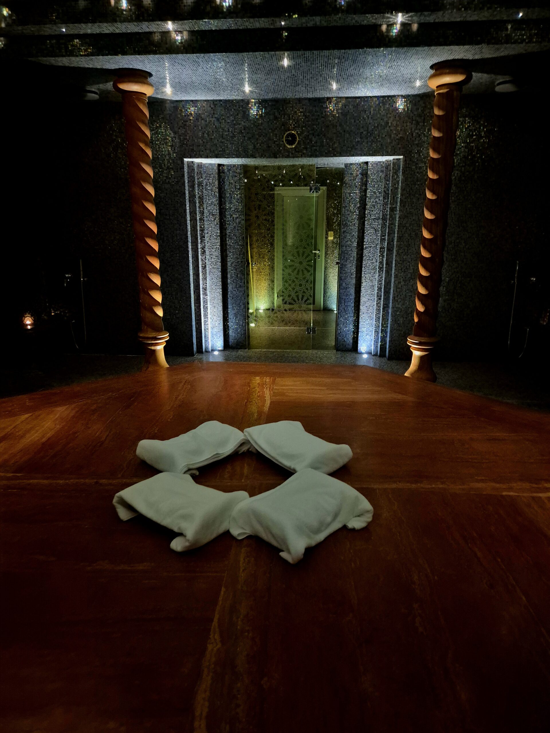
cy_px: 366
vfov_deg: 73.9
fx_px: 487
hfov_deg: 58.9
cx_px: 275
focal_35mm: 23
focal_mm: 5.4
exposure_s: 1/17
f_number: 1.8
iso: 1600
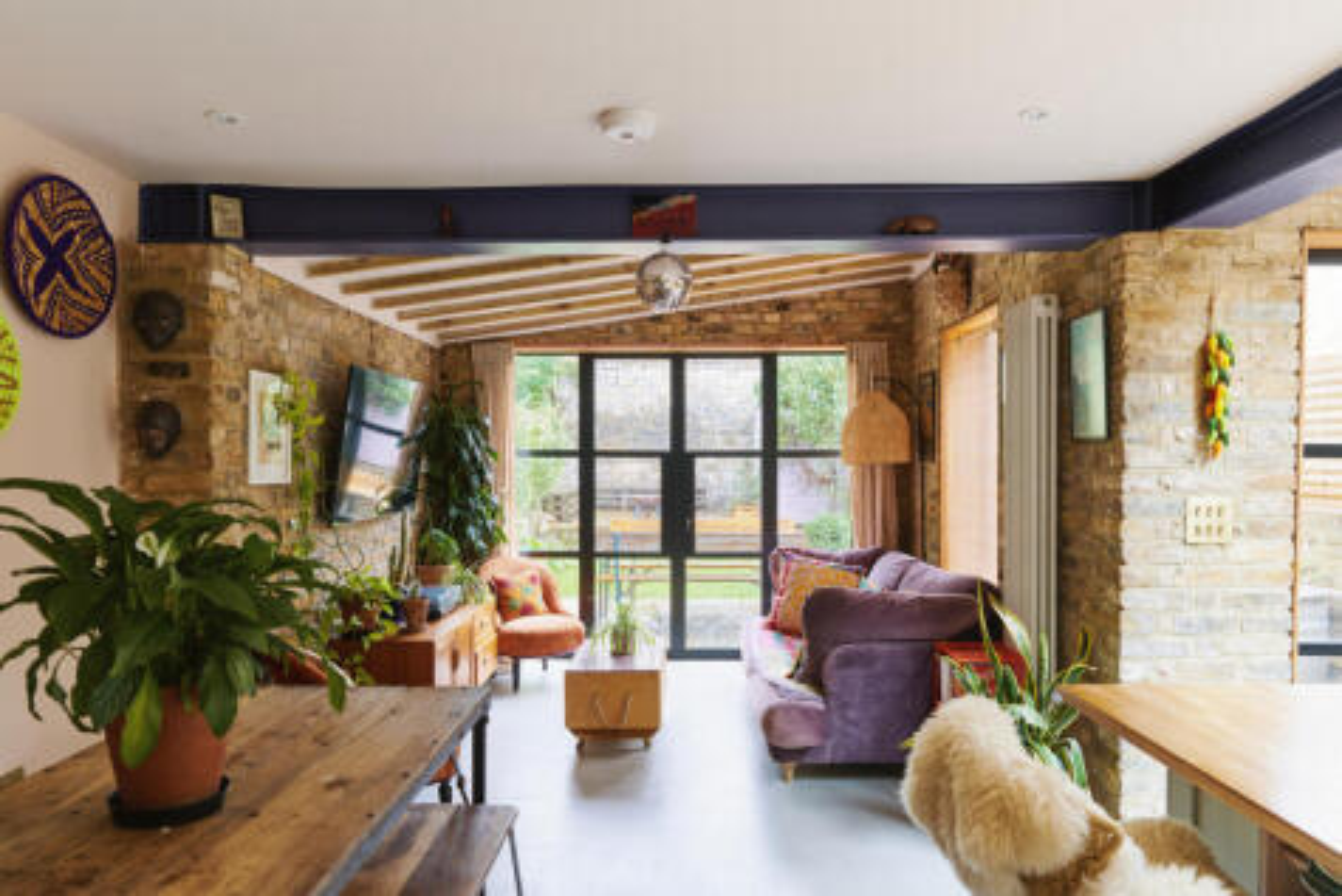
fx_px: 895
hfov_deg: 73.7
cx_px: 671
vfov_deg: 53.2
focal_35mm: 24
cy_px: 448
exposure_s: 1/3
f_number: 8
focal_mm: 24
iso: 100
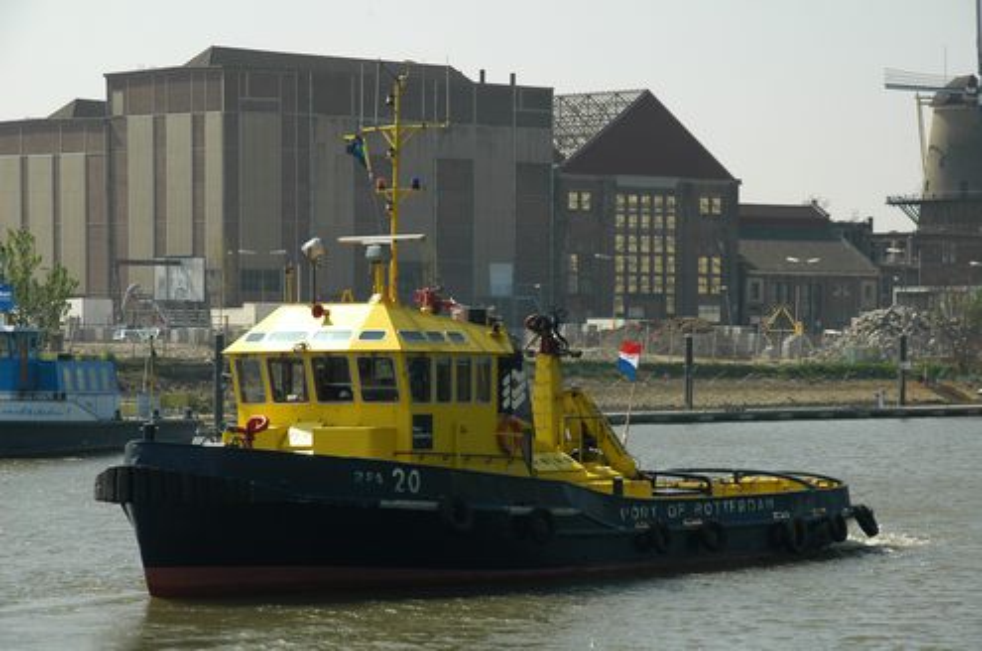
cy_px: 326
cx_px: 491
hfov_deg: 17.5
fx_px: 3185
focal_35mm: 117
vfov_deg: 11.7
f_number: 10
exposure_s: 1/320
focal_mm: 78
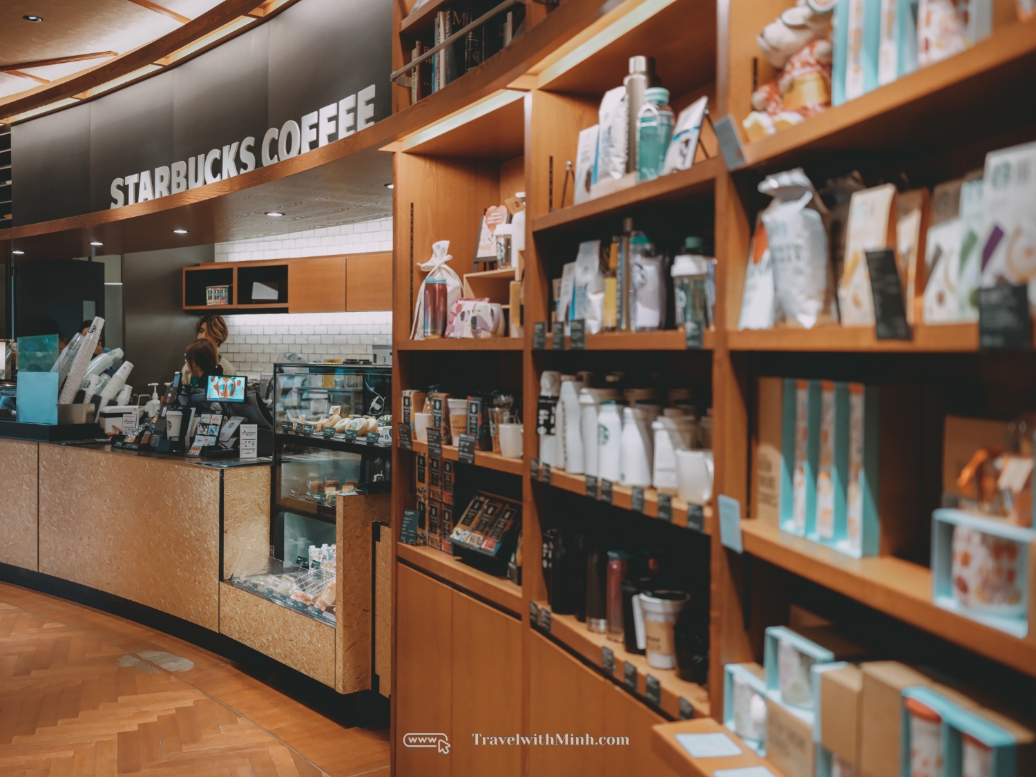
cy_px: 388
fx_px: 1077
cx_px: 518
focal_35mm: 36
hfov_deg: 51.4
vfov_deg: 39.7
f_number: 2.8
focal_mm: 45
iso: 800
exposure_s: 1/90
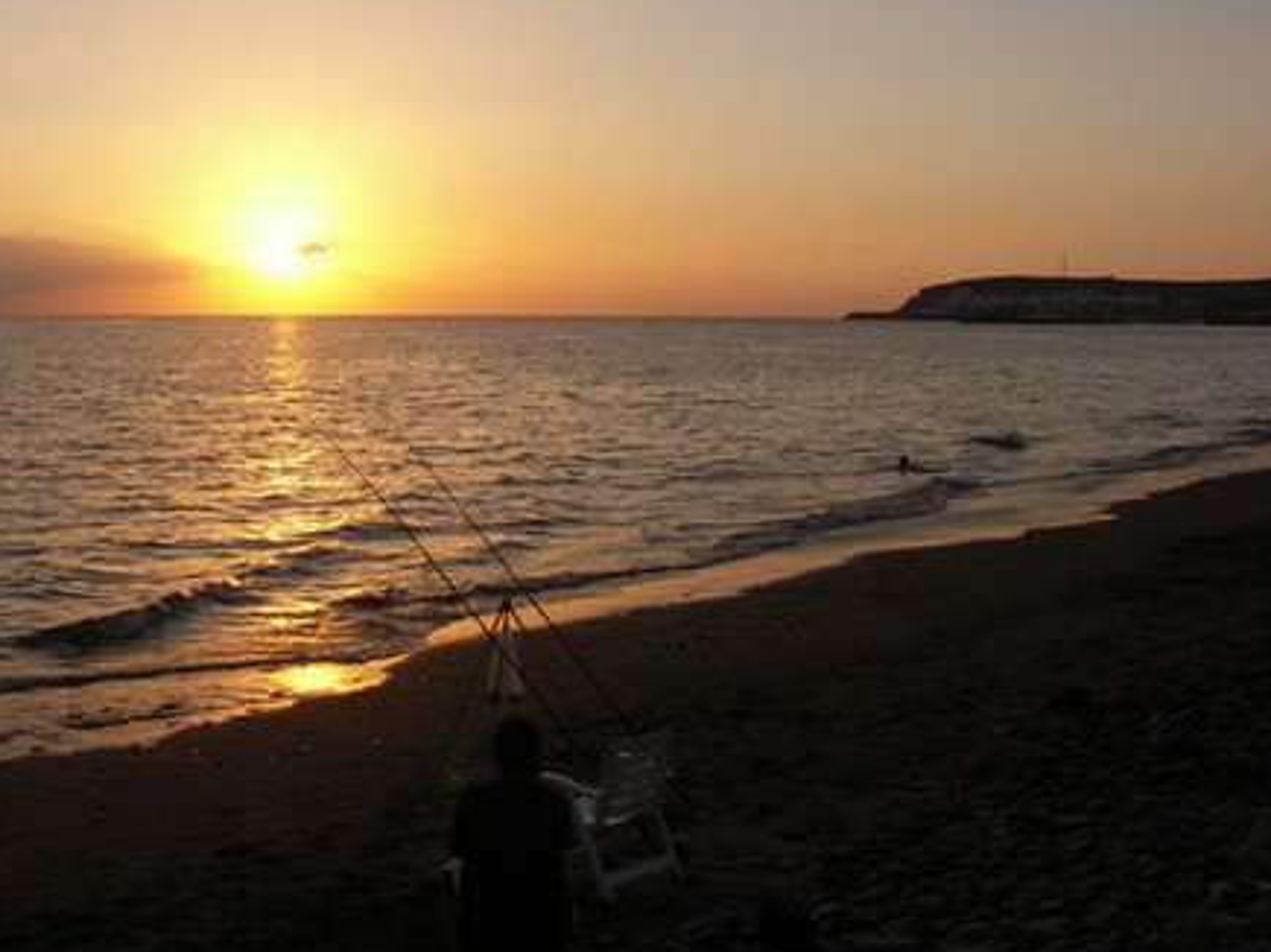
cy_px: 464
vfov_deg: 34.3
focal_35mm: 42
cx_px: 394
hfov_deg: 44.0
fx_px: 1542
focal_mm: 7.5
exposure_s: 1/200
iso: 50
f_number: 5.6
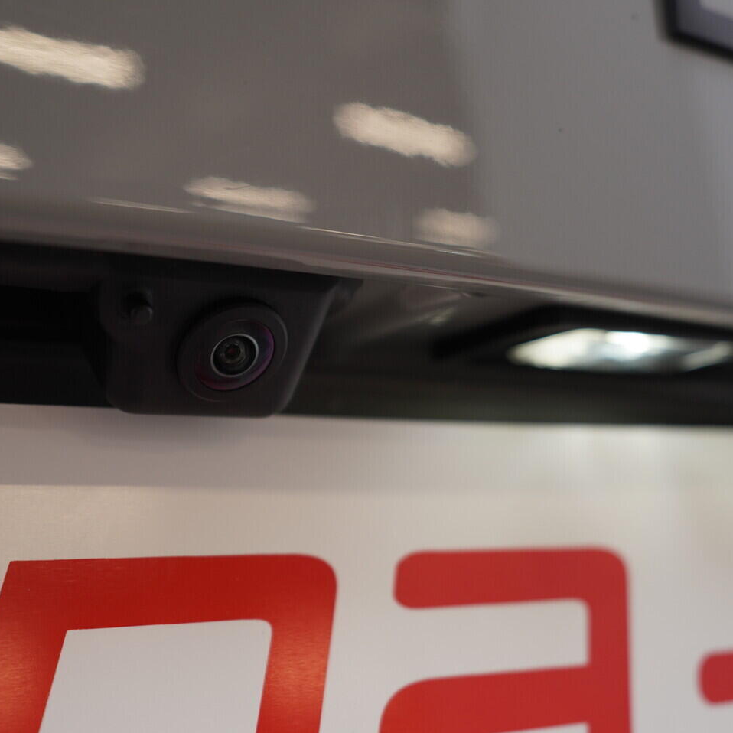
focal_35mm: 46
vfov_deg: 36.8
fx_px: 1102
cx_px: 226
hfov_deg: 36.3
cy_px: 366
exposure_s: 1/60
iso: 125
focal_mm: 24
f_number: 3.5
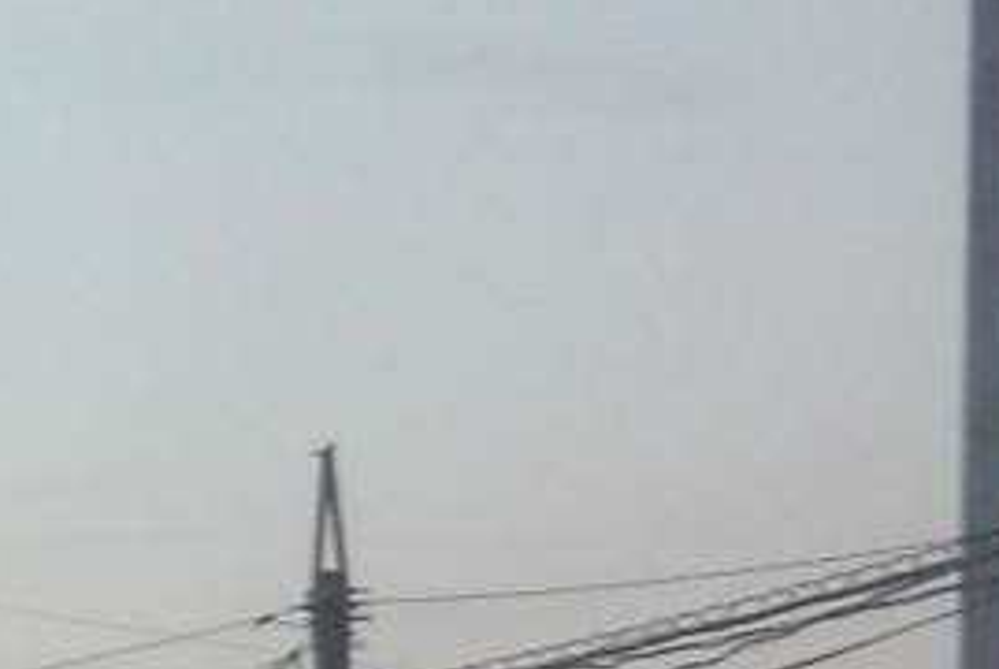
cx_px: -360
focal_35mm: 440
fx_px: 12223
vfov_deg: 3.1
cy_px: 1260
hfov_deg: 4.7
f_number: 5.9
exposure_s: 1/30
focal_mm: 18.9
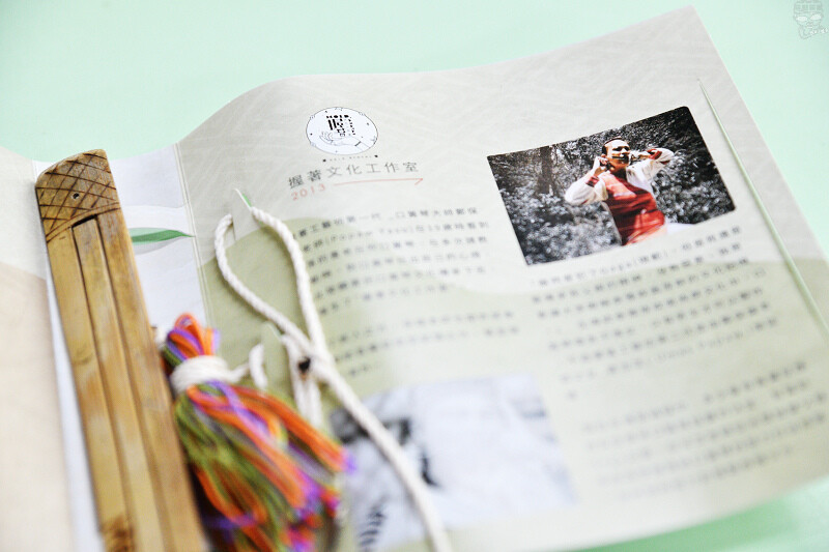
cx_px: 414
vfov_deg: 11.4
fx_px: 2763
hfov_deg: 17.1
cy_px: 276
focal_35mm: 120
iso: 3200
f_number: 5.6
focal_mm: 120
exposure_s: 1/125
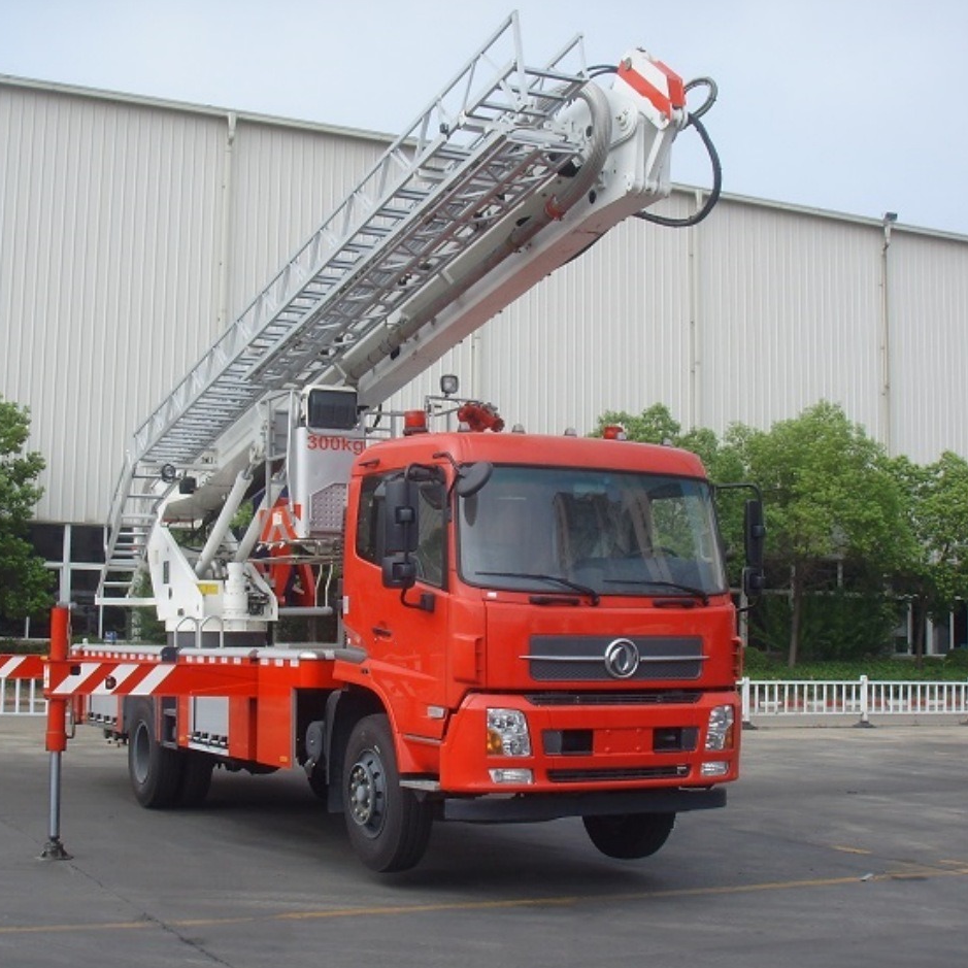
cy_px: 489
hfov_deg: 35.9
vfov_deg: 36.1
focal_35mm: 47
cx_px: 383
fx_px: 1487
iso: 50
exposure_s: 1/180
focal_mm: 6.6
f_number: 6.3
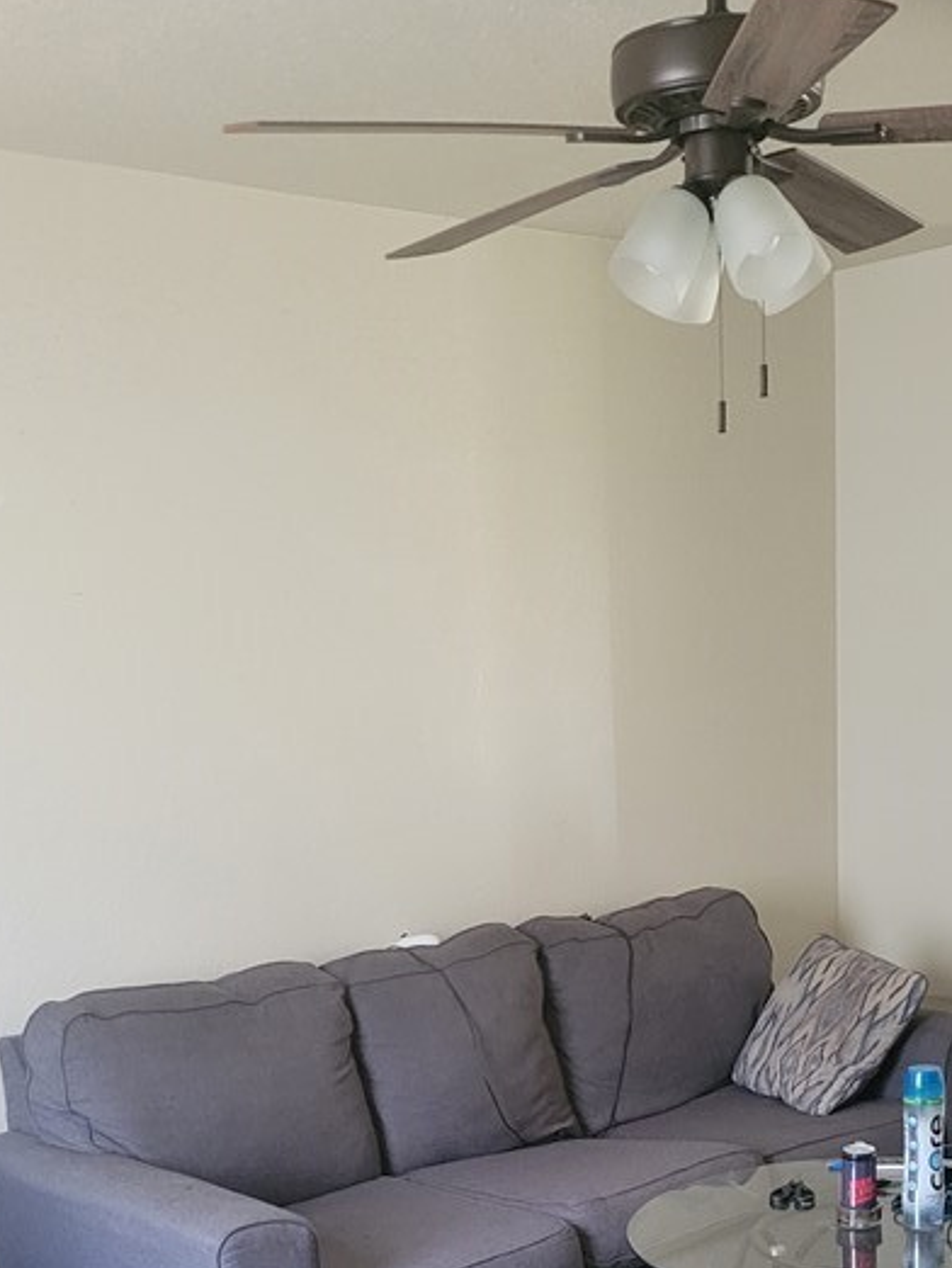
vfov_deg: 35.3
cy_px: 1134
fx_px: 1869
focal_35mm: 51
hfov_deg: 28.5
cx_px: 549
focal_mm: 5.4
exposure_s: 1/40
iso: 640
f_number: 1.8
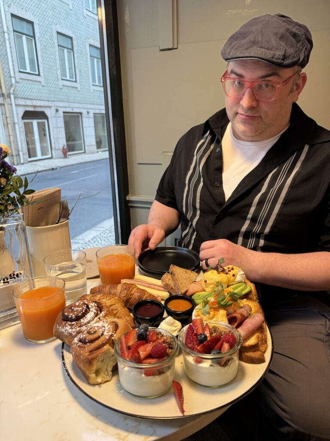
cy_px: 220
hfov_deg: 56.8
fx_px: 305
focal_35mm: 24
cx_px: 165
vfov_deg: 71.6
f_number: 1.78
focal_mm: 6.76
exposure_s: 1/50
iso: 250
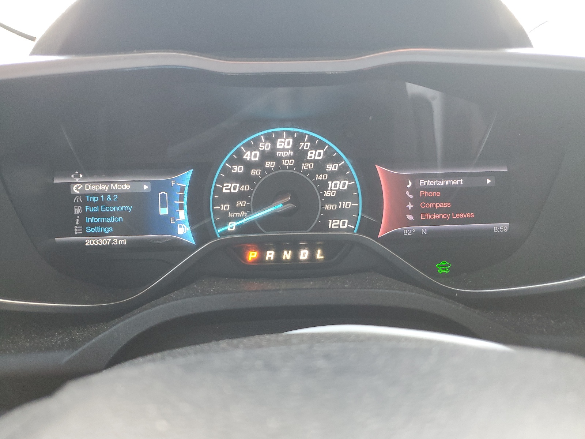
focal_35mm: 26
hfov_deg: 67.3
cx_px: 292
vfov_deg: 53.1
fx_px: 439
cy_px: 220
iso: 148
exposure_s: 1/60.2
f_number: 1.5
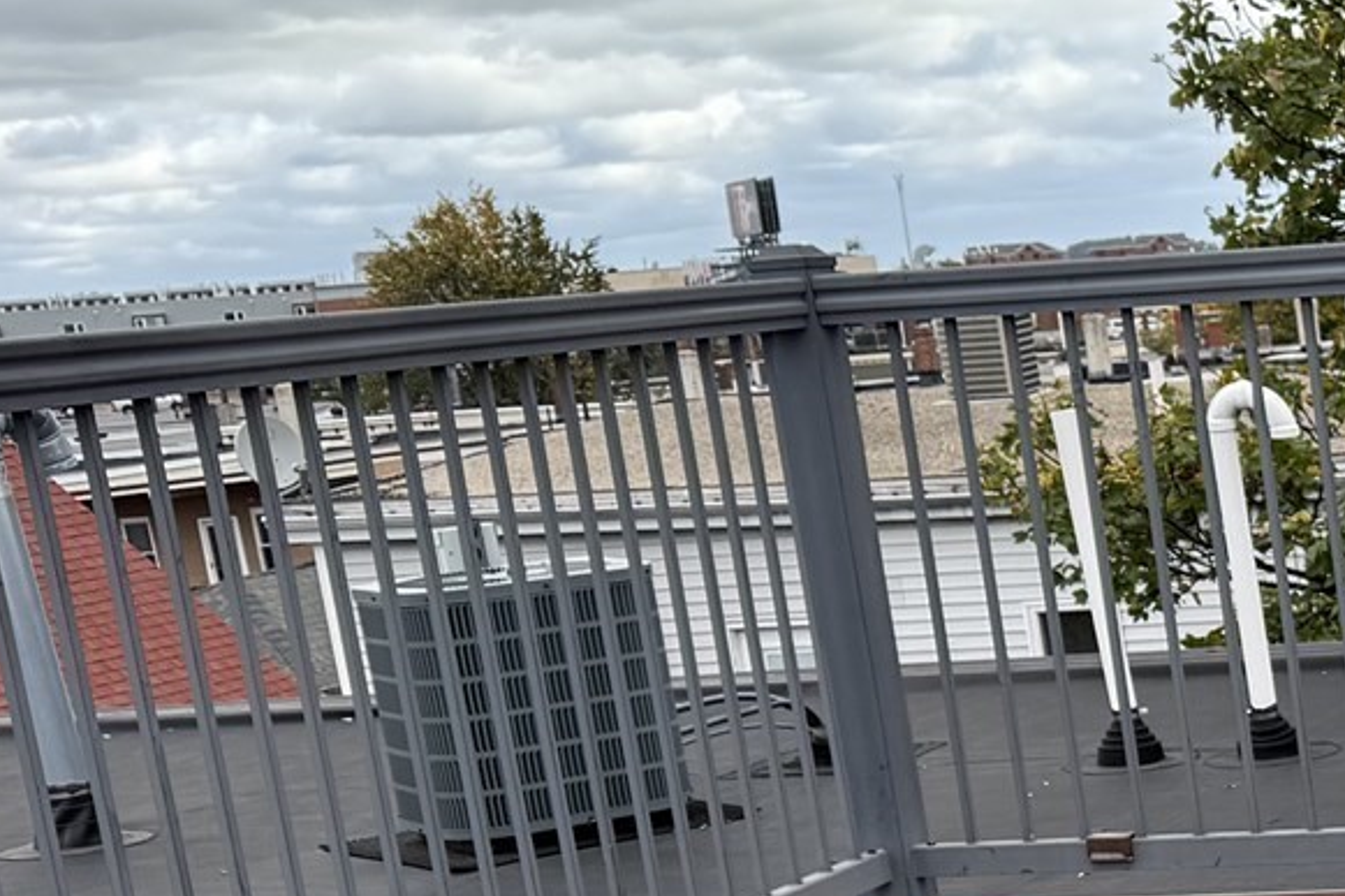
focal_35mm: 88
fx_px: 3287
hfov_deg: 20.1
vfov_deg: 15.0
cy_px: 1070
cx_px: 1982
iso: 80
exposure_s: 1/980
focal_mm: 6.76
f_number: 1.78
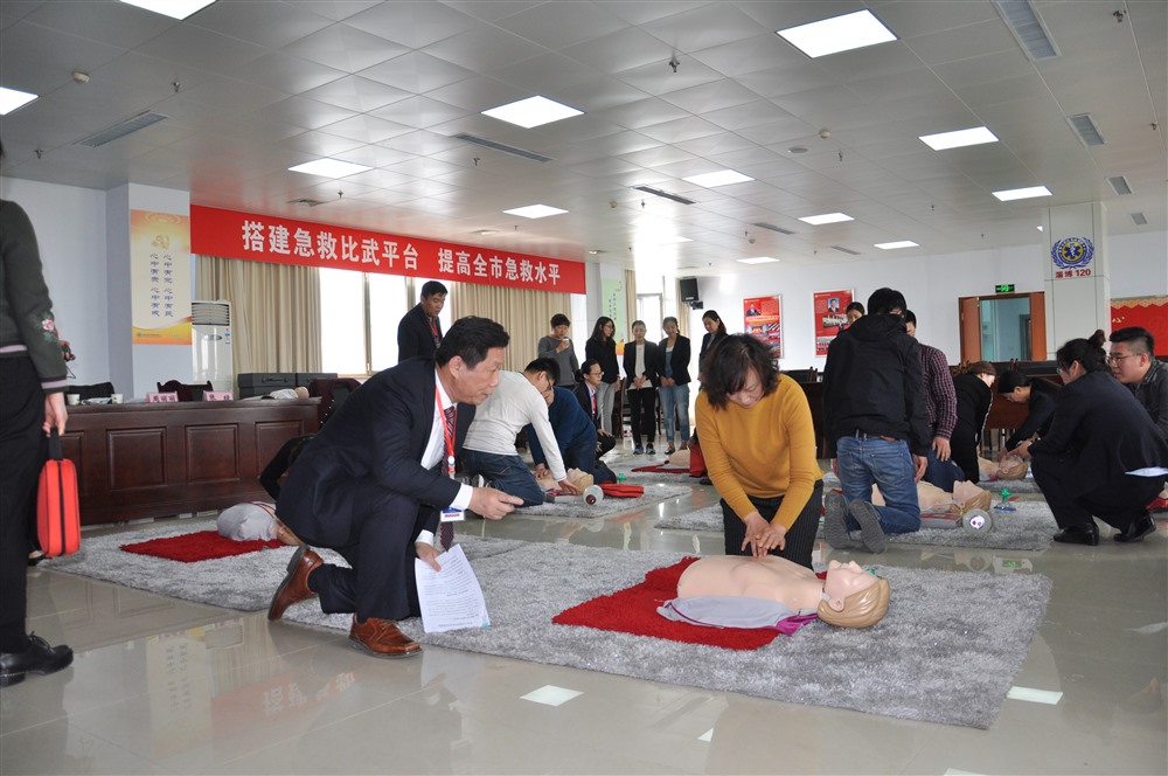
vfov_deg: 47.8
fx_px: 875
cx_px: 584
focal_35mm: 27
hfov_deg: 67.4
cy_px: 388
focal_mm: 18
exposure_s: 1/125
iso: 500
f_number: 3.5
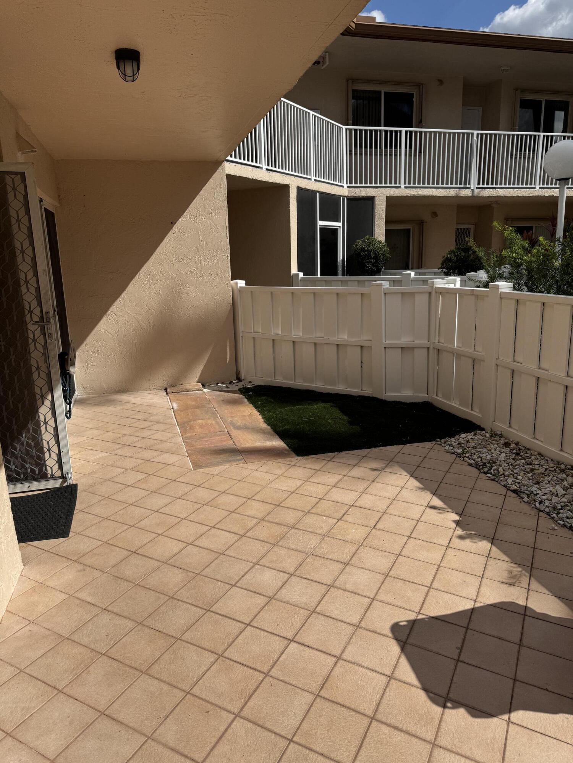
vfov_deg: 71.6
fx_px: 530
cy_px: 382
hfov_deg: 56.8
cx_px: 286
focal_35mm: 24
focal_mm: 6.76
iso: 80
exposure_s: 1/7937
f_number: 1.78
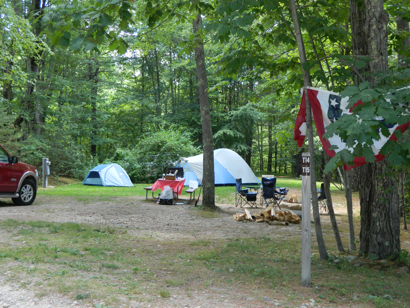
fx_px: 557
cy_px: 154
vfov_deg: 30.9
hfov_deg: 40.4
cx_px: 205
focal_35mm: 47
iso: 140
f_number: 3.6
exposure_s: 1/50
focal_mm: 8.4
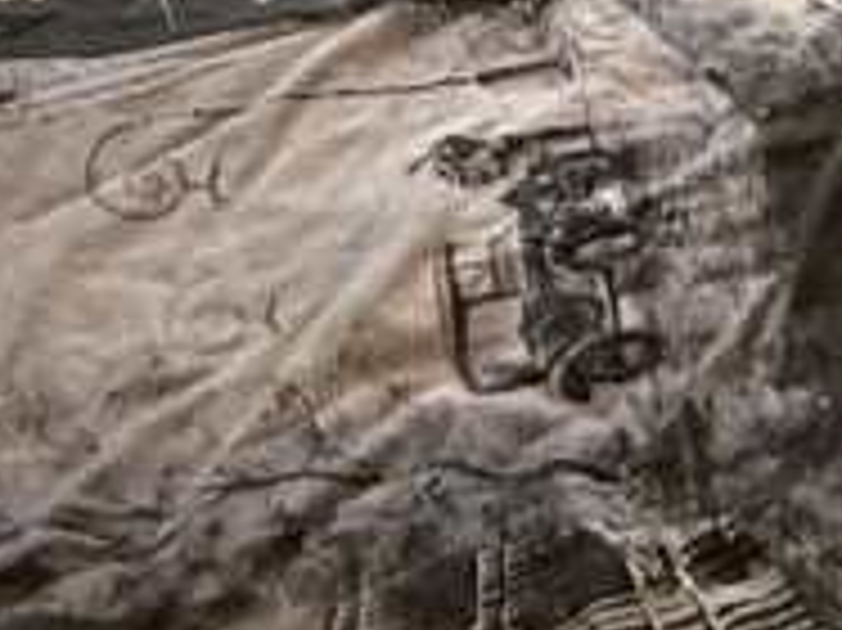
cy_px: -1379
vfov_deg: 10.2
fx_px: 2285
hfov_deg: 20.9
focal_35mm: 94
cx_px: 495
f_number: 2.2
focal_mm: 2.22
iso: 400
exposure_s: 1/50
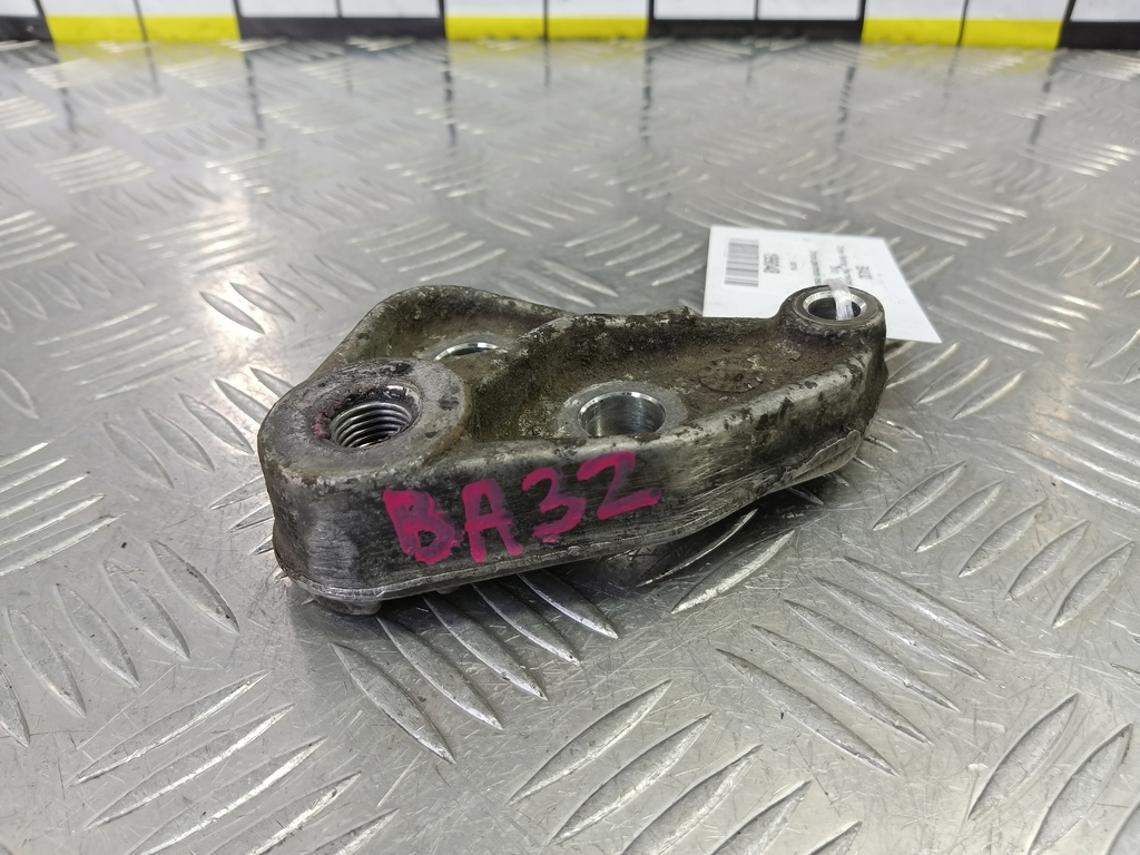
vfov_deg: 58.9
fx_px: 757
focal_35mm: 23
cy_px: 428
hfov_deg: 73.9
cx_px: 570
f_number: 1.6
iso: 164
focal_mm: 4.11
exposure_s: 1/50
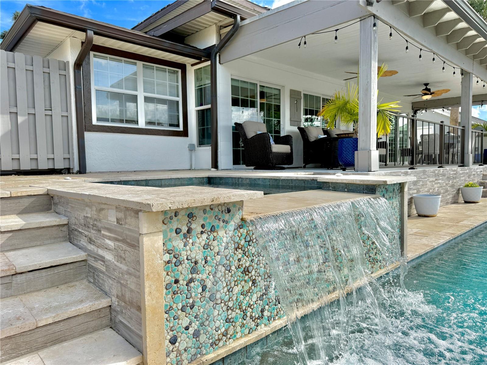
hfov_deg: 71.6
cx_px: 244
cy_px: 182
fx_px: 338
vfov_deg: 56.8
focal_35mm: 24
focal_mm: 6.76
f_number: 1.78
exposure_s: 1/3953
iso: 80
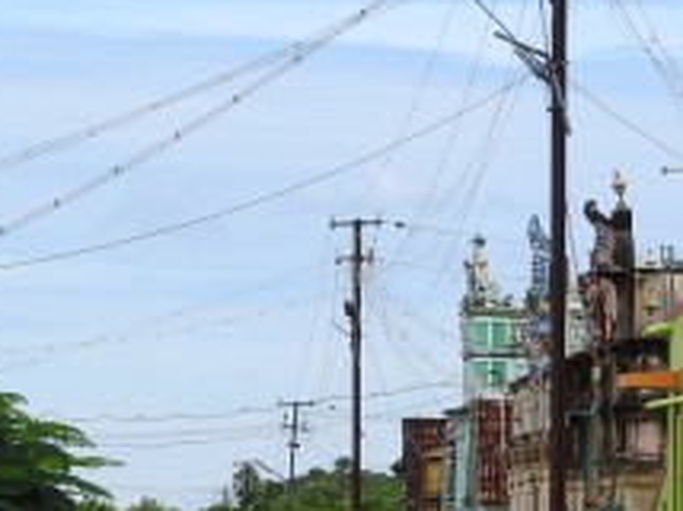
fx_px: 8475
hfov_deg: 4.6
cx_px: 80
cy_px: 533
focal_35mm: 430
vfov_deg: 3.4
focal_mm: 20.6
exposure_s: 1/640
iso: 100
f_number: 5
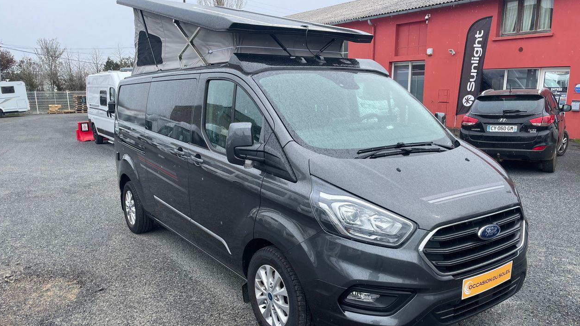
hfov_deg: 66.1
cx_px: 293
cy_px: 193
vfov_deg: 40.0
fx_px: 446
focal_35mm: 29
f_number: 1.6
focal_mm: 4.2
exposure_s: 1/1103
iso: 32
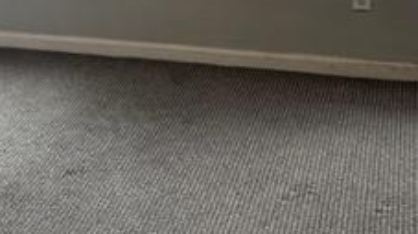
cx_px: 142
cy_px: -186
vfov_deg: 13.5
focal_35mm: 80
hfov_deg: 26.4
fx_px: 886
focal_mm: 5.1
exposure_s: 1/120
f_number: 1.6
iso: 64
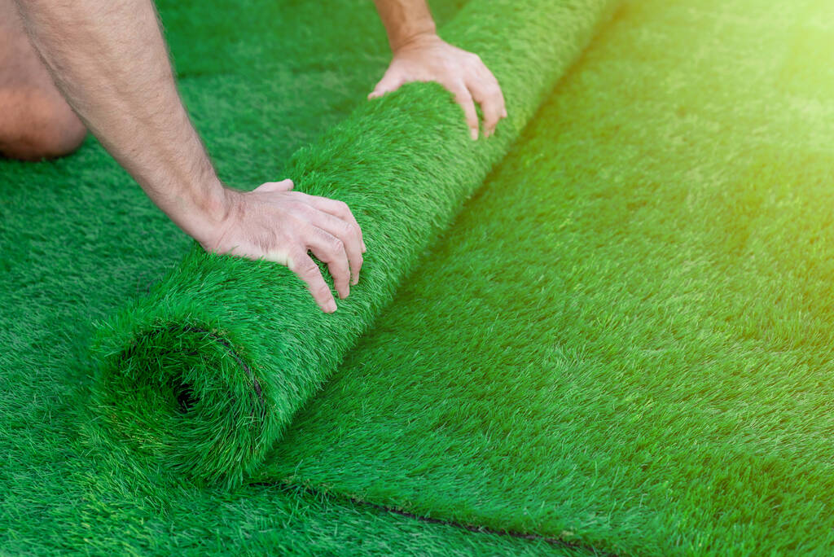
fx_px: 1159
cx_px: 417
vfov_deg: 27.0
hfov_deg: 39.6
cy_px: 278
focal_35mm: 50
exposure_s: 1/100
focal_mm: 50
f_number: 4.5
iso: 100
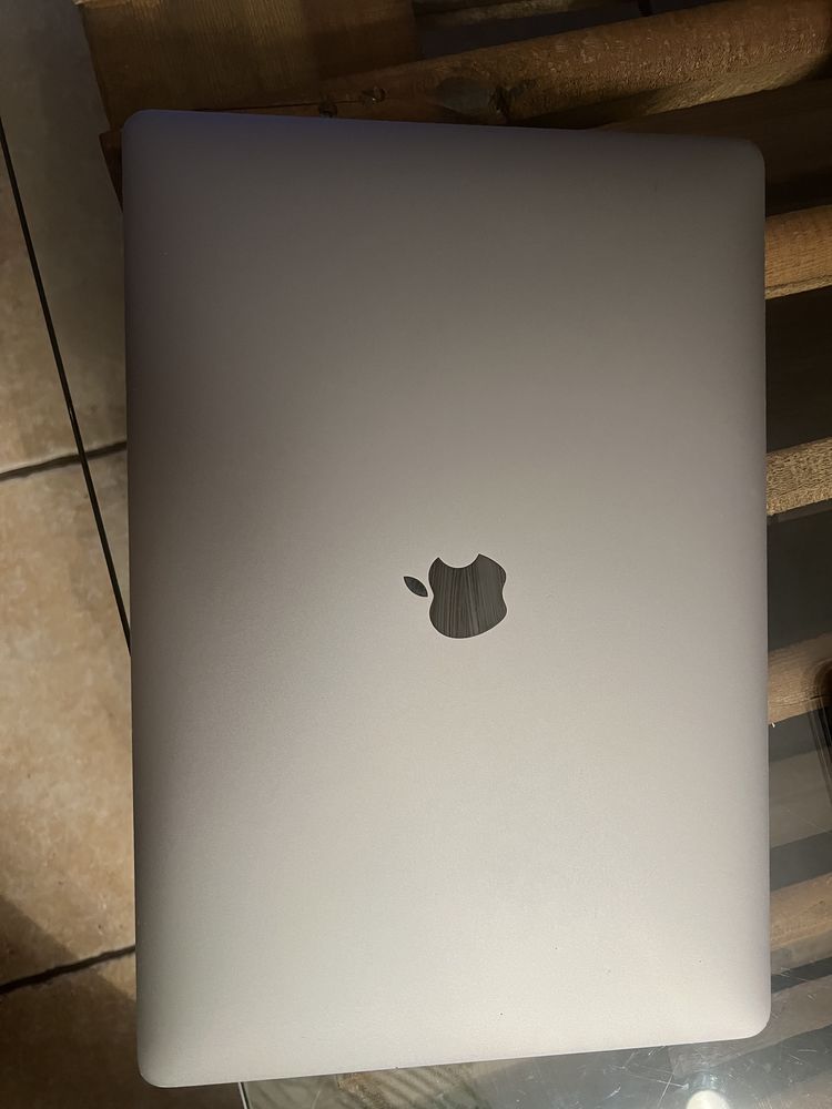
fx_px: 833
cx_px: 416
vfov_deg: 67.3
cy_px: 554
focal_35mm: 26
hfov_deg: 53.1
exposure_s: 1/50
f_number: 1.5
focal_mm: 5.7
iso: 250
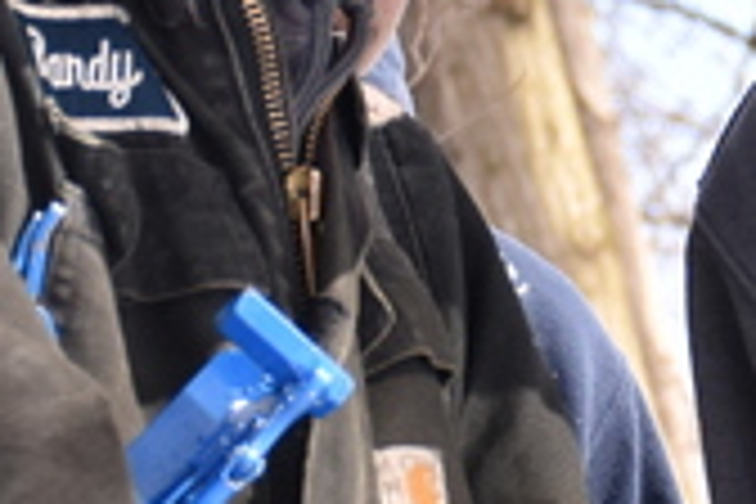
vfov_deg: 4.0
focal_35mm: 347
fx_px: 7286
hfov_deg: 5.9
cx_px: 1197
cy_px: 245
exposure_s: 1/640
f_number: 4.5
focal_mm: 38
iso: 320
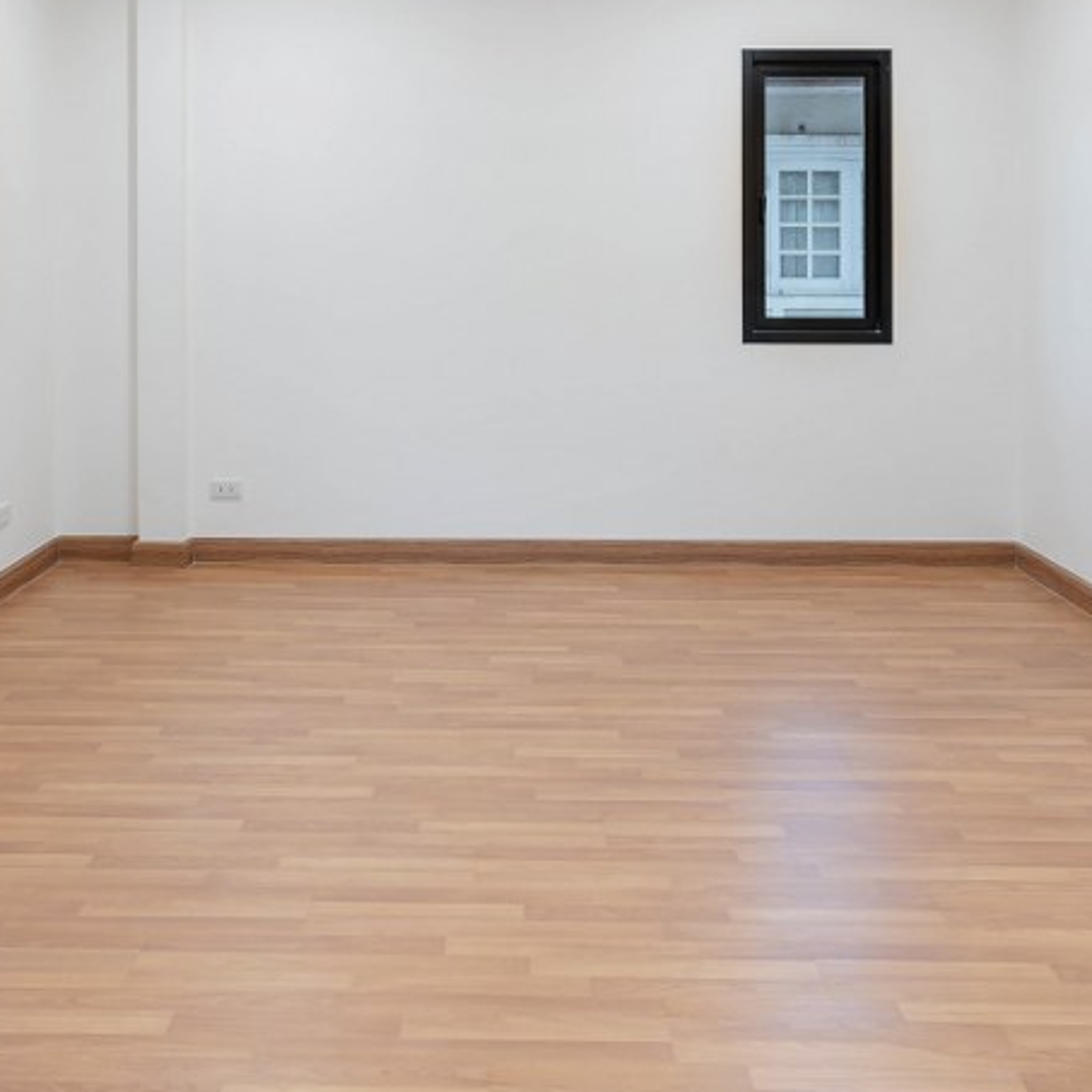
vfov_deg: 42.8
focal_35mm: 37
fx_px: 1328
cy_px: 227
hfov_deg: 44.7
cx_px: 526
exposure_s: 1/5
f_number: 5.6
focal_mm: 15.5
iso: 100
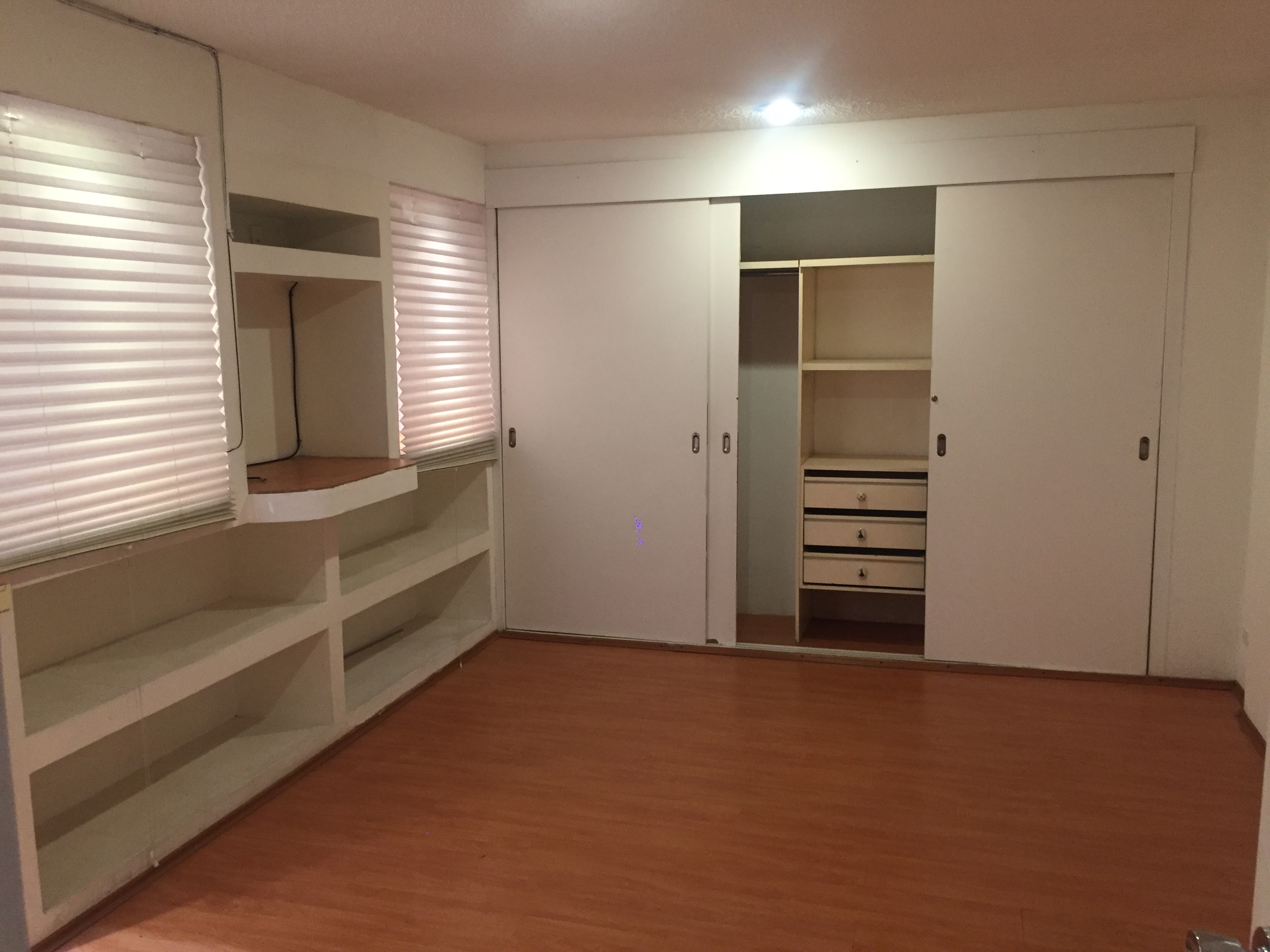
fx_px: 1064
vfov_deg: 48.2
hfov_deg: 61.7
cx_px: 635
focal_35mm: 29
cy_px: 476
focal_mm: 4.15
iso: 125
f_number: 2.2
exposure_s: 1/30
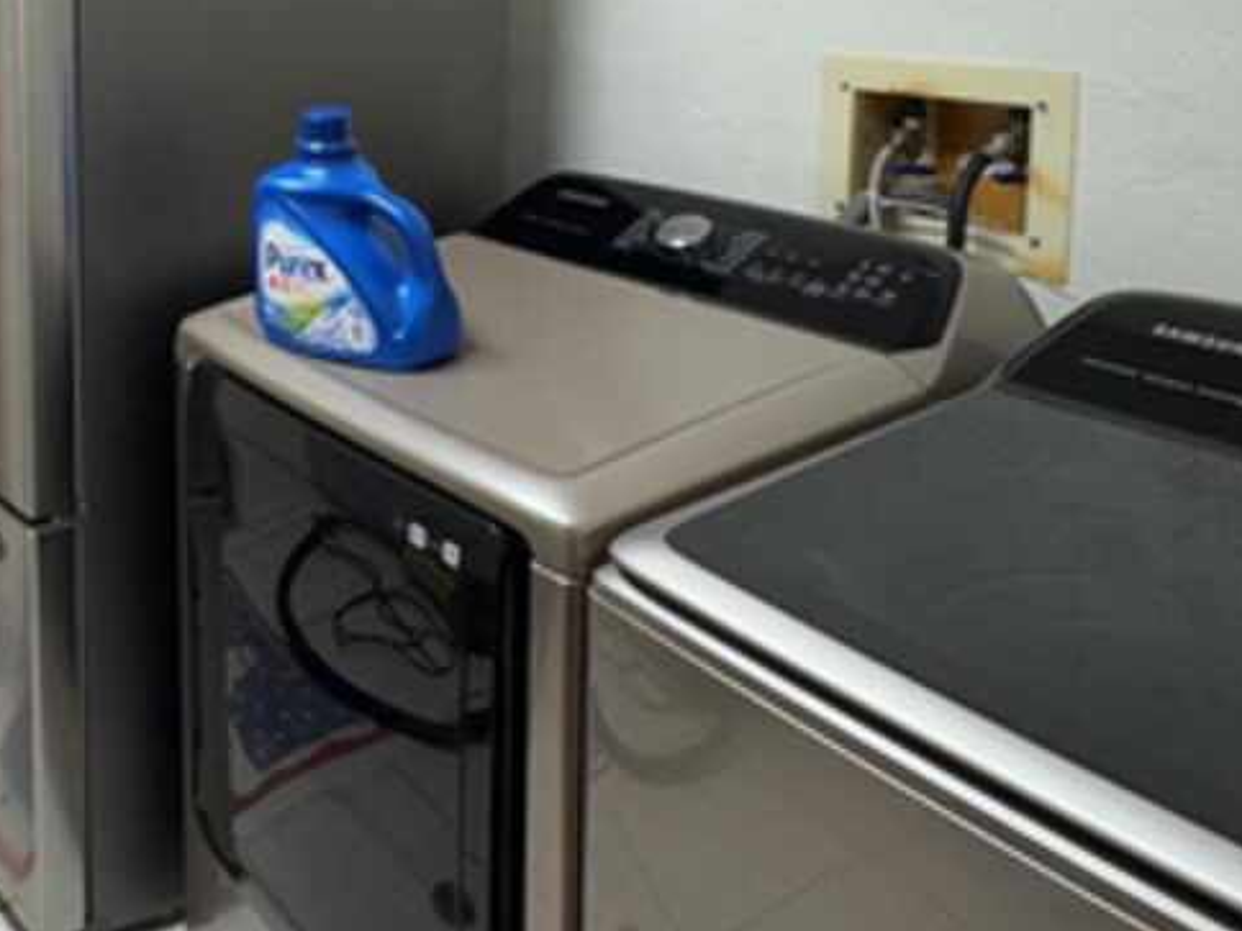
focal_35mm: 37
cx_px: 23
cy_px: 72
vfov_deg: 36.0
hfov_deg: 43.6
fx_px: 1328
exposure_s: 1/60
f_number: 2.2
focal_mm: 2.22
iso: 200
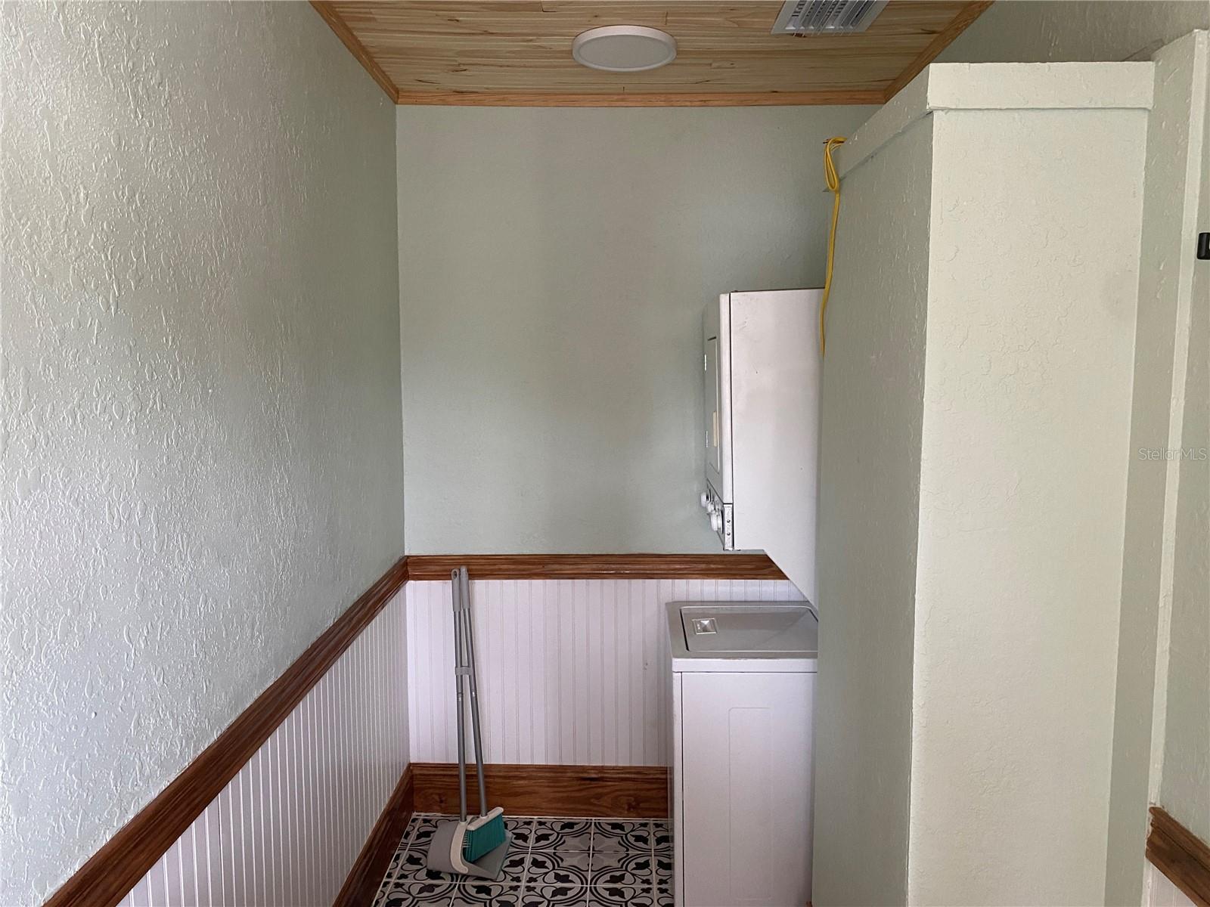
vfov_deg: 53.1
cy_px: 454
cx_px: 605
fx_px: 909
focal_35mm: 26
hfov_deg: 67.3
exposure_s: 1/60
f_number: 1.8
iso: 160
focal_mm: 4.25
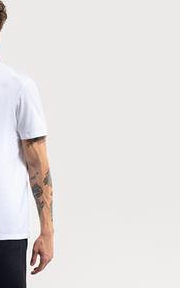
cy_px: 228
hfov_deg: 12.5
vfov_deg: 20.0
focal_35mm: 103
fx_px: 808
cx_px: -16
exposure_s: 1/125
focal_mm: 64
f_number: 10
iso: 400
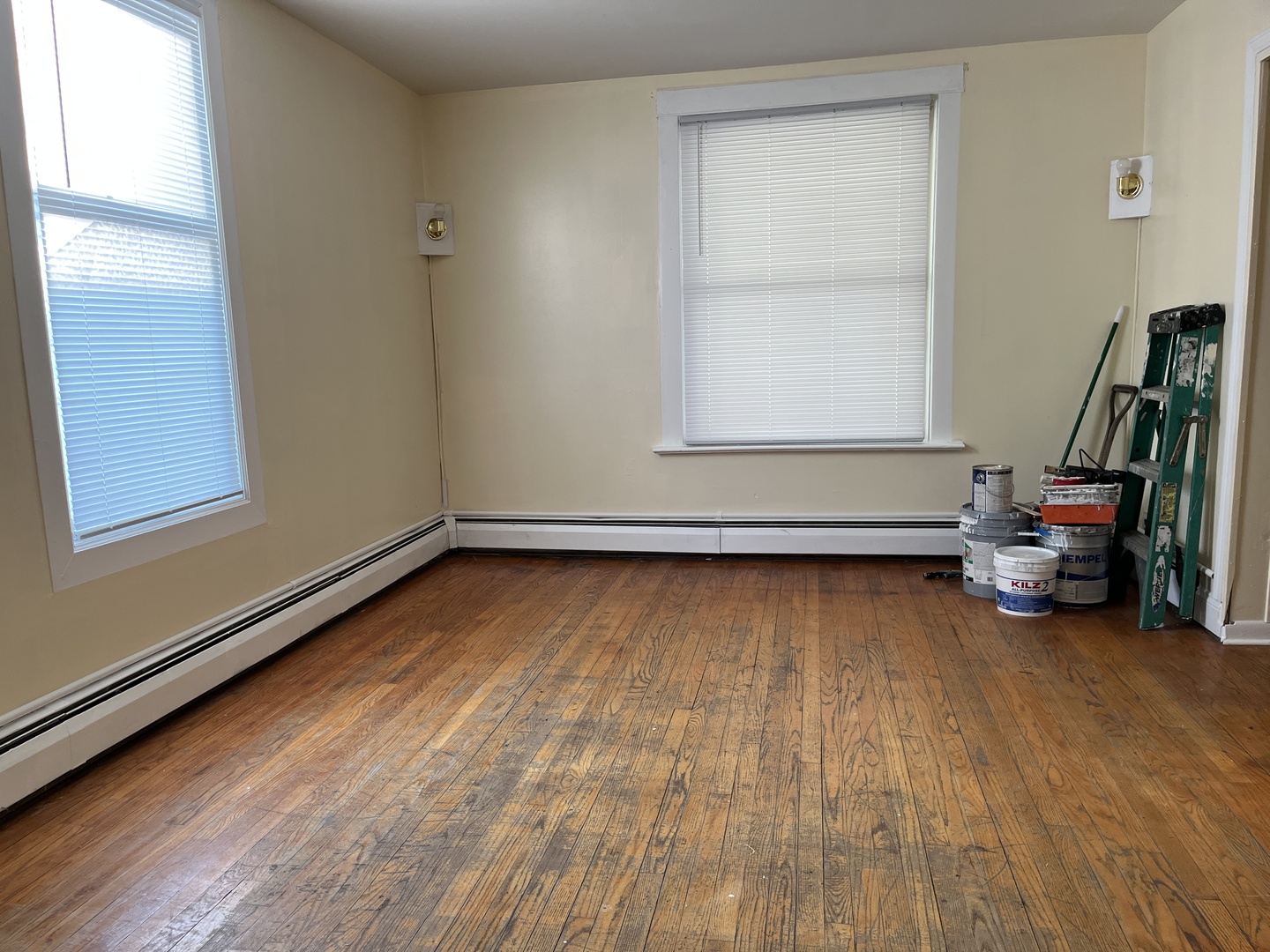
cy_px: 476
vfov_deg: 53.1
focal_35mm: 26
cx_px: 635
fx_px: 954
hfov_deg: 67.3
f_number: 1.6
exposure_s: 1/121
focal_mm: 5.1
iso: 125
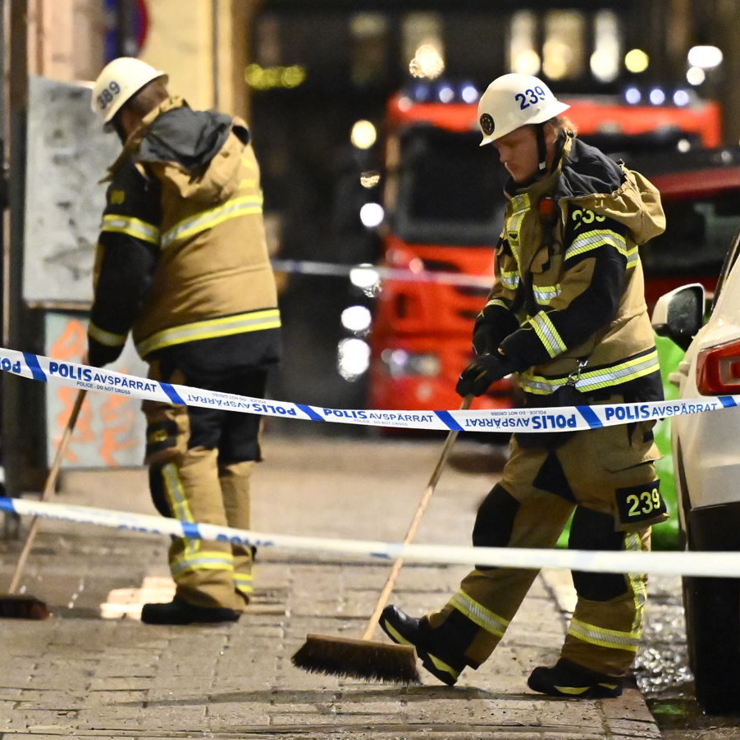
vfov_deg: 4.9
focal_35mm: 355
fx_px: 8586
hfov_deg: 4.9
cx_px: 482
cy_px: 371
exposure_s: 1/80
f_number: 2.8
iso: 9000
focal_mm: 185
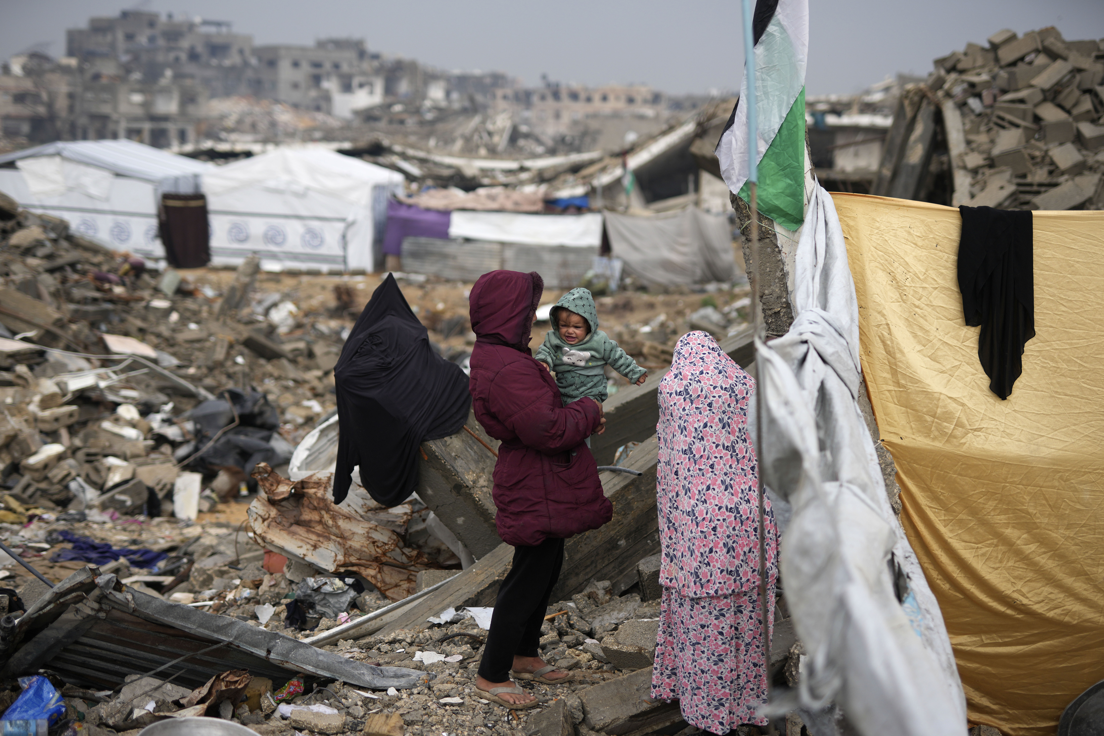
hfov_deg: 39.6
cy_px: 368
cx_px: 552
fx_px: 1533
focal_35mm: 50
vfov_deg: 27.0
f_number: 1.8
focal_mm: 50
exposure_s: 1/10000
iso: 200
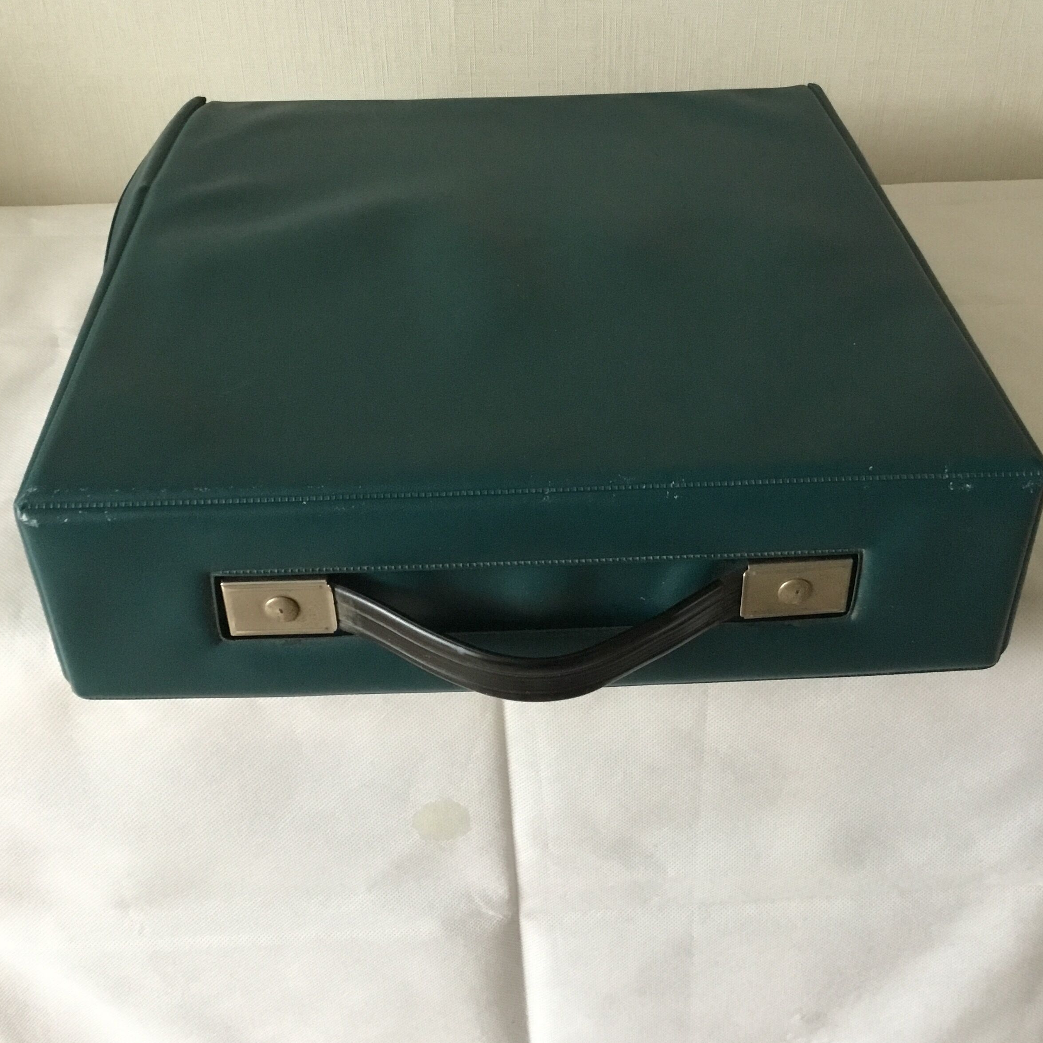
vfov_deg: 43.8
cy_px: 452
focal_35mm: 38
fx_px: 1295
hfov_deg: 43.9
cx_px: 522
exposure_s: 1/33
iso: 200
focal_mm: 3.3
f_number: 2.4
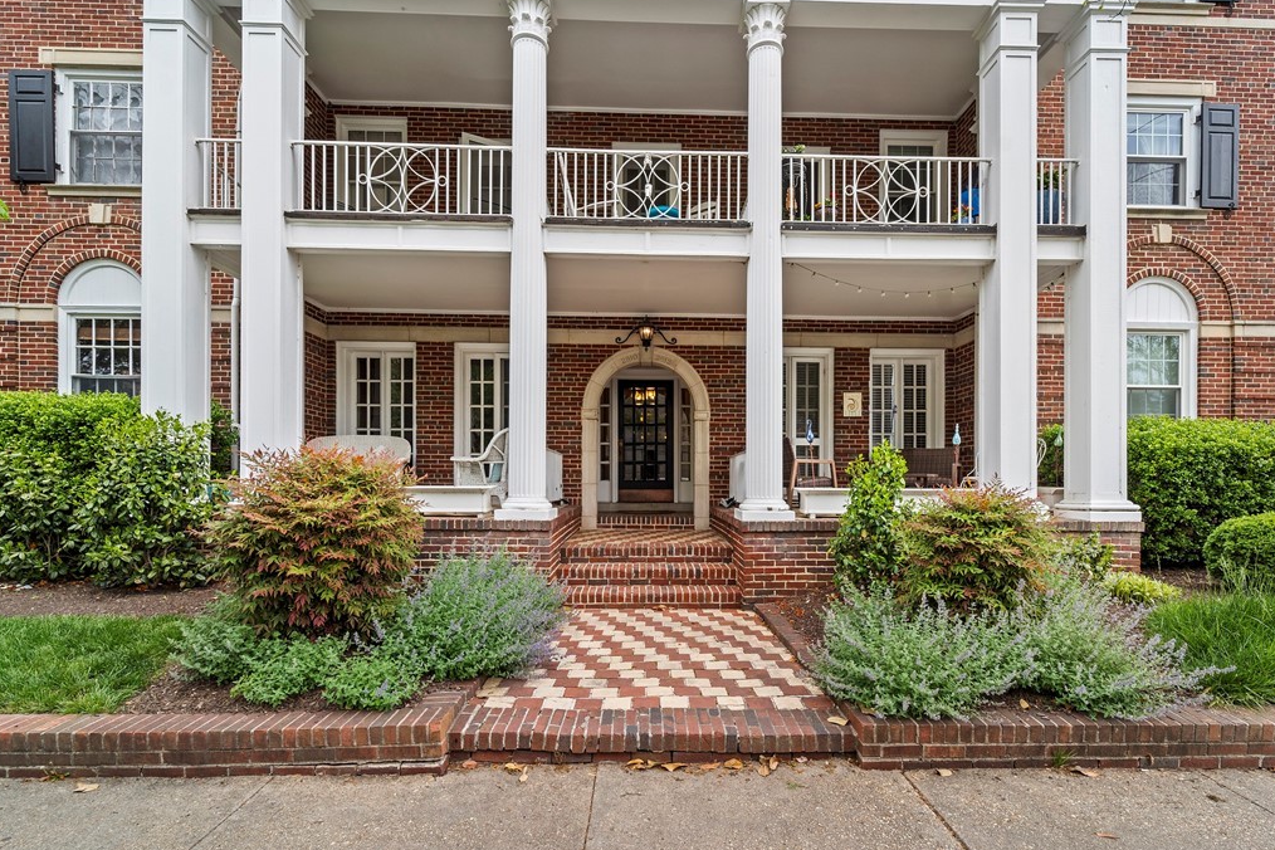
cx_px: 668
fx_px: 531
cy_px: 436
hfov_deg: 100.3
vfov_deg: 77.3
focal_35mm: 15
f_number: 8
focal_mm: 14
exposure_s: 1/80
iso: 400
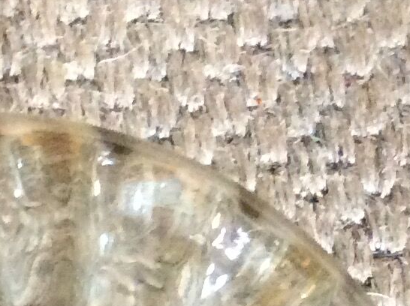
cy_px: 604
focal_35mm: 152
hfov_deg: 11.4
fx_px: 1798
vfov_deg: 9.2
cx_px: -471
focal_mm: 3.3
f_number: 2.4
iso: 320
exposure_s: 1/25
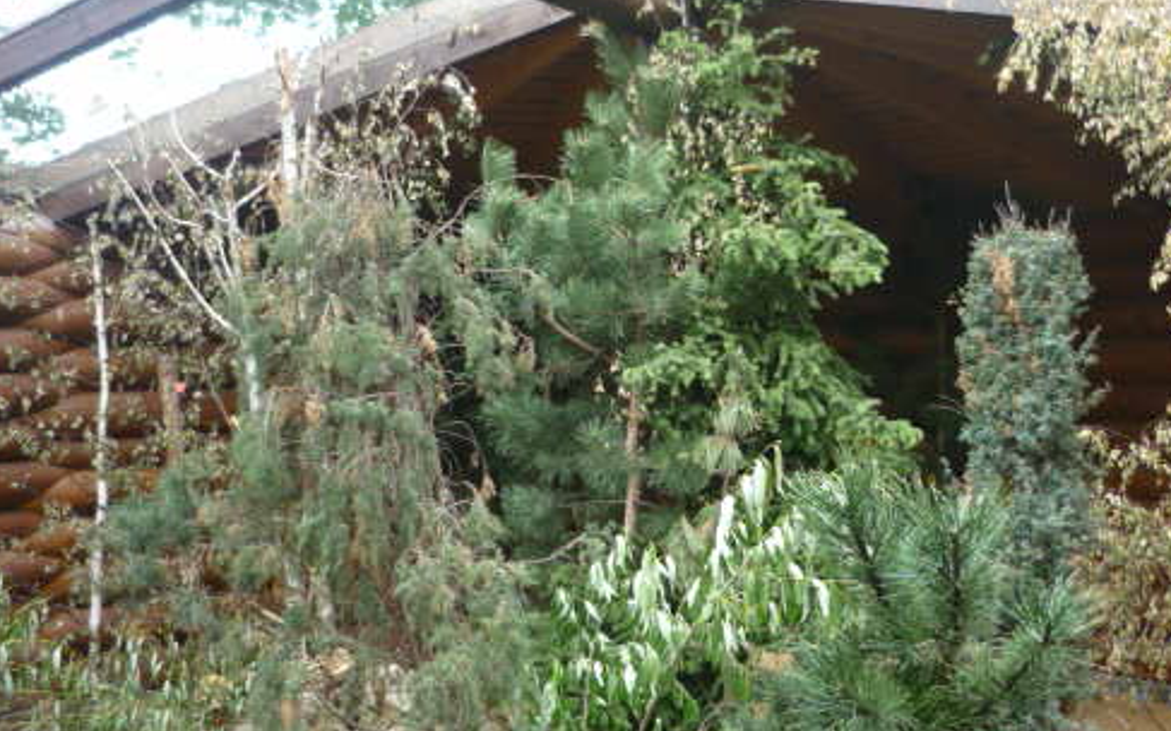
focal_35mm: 46
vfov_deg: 27.9
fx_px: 1468
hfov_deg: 43.5
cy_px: 296
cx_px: 628
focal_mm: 5.5
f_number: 2.8
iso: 100
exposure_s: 1/60
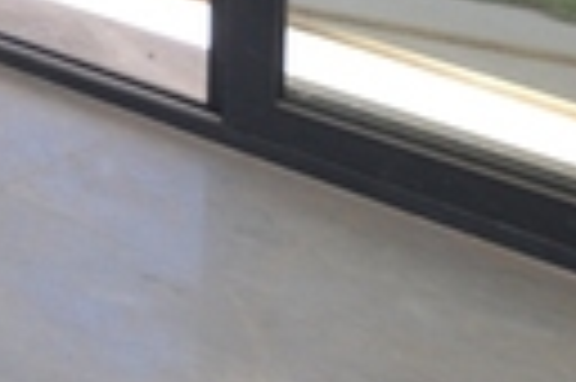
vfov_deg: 13.5
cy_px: -409
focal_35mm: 85
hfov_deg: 18.1
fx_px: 1358
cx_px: -511
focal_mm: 10
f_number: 7.1
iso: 400
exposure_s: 1/200
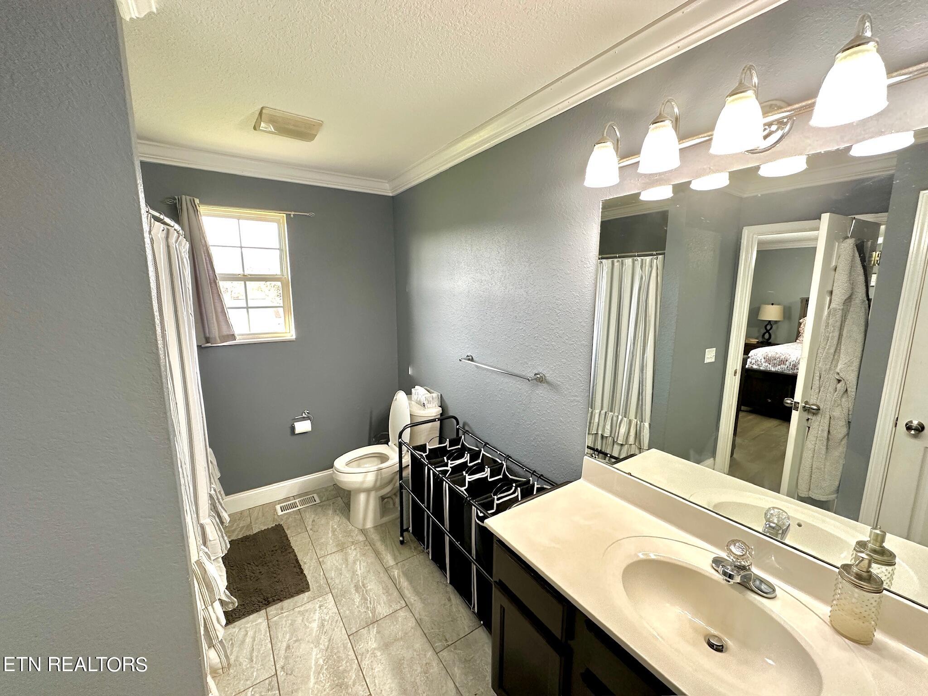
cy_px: 348
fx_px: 375
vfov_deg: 85.7
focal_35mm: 14
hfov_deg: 102.1
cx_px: 464
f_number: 2.2
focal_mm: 2.22
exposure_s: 1/60
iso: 160
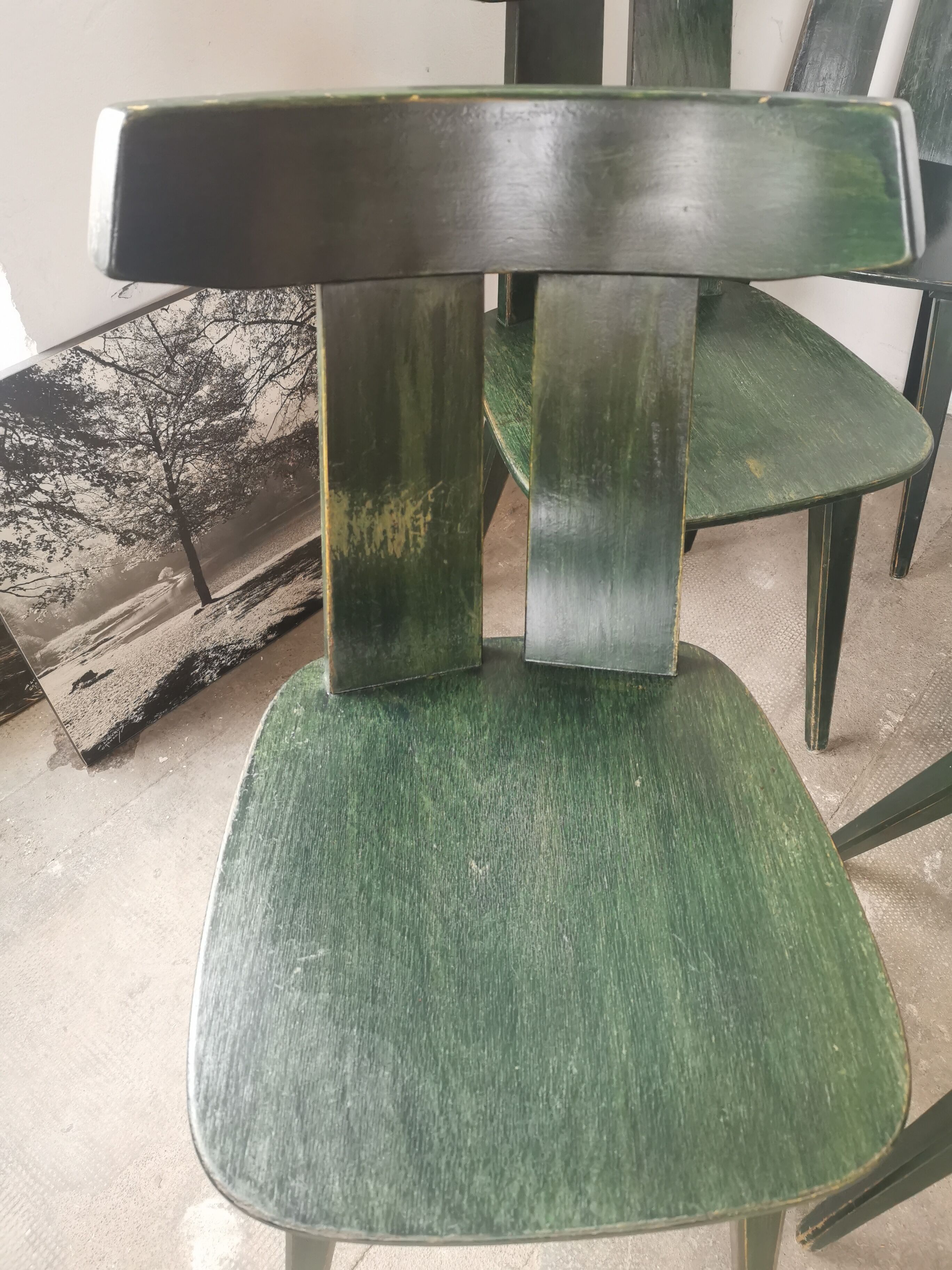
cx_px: 476
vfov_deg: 65.3
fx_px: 990
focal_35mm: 27
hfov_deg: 51.4
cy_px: 635
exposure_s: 1/50
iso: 200
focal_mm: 5.56
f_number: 1.6
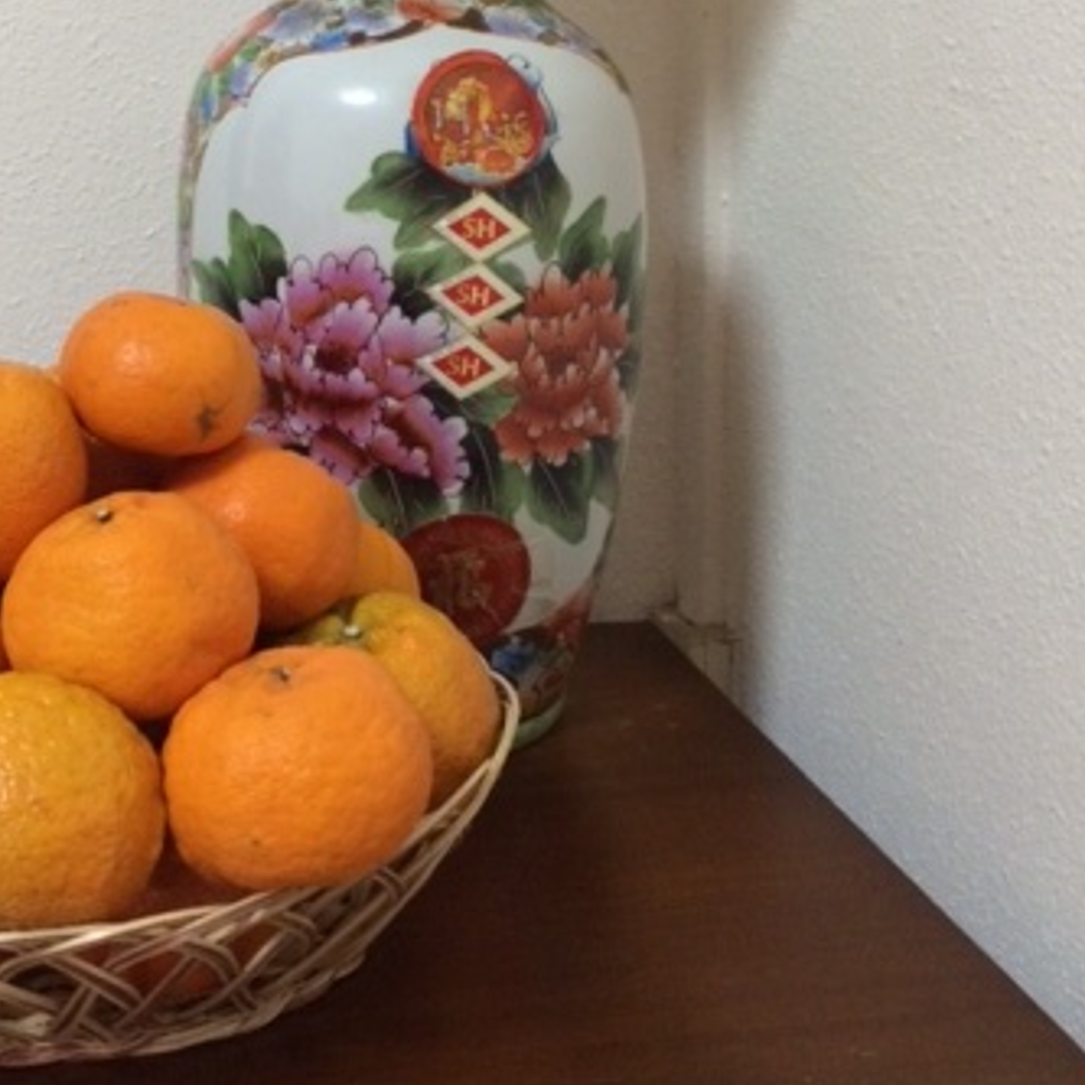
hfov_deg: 32.9
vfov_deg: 32.1
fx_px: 1809
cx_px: 306
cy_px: 156
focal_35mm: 51
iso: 320
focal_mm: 4.12
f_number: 2.2
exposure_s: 1/33
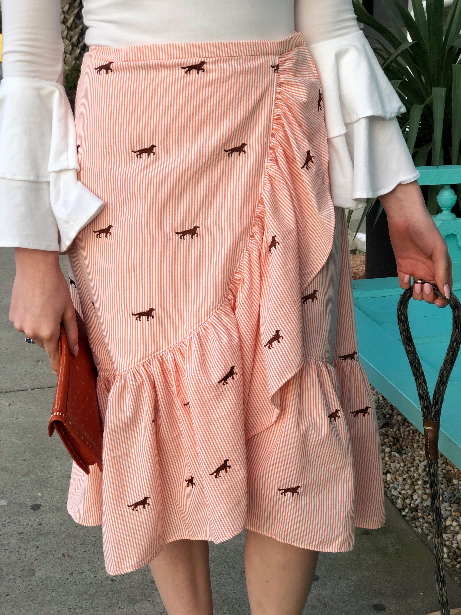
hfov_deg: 25.7
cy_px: 308
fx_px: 1012
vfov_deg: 33.8
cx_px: 230
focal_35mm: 57
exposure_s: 1/60
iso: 20
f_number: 2.8
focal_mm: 6.6
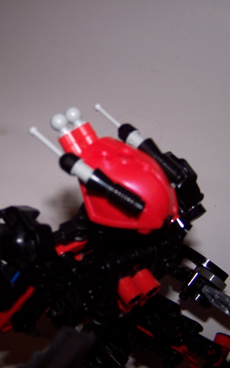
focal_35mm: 54
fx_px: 542
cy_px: 185
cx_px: 72
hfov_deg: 23.8
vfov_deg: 37.5
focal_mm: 6.3
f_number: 2.8
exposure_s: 1/60
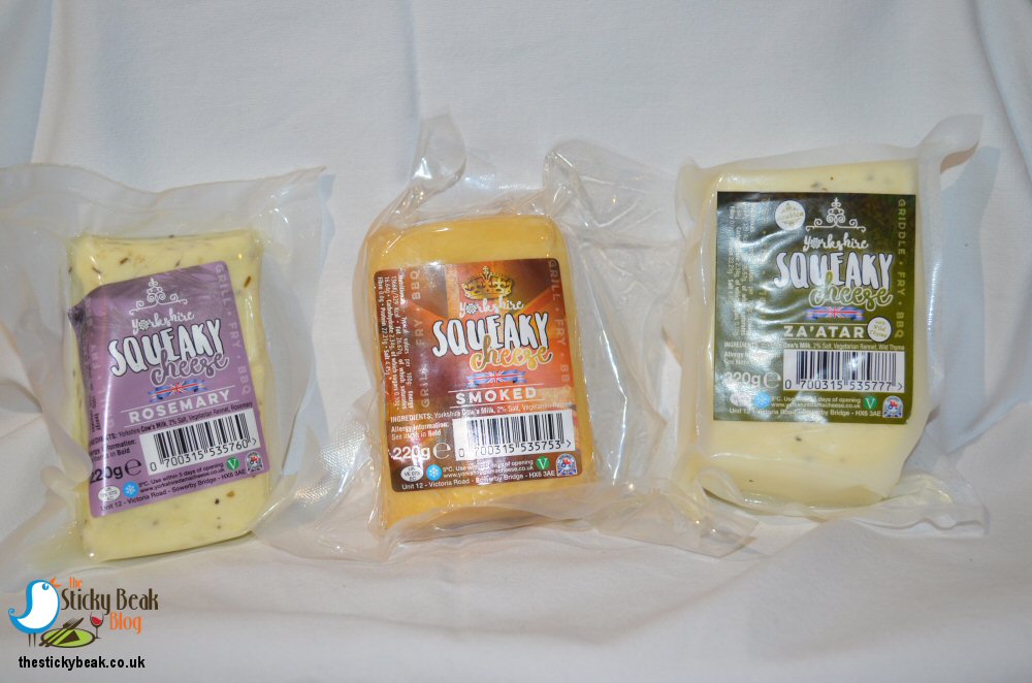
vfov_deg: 26.4
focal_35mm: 51
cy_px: 342
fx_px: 1459
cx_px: 516
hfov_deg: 39.0
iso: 1000
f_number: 5
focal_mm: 34
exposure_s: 1/60
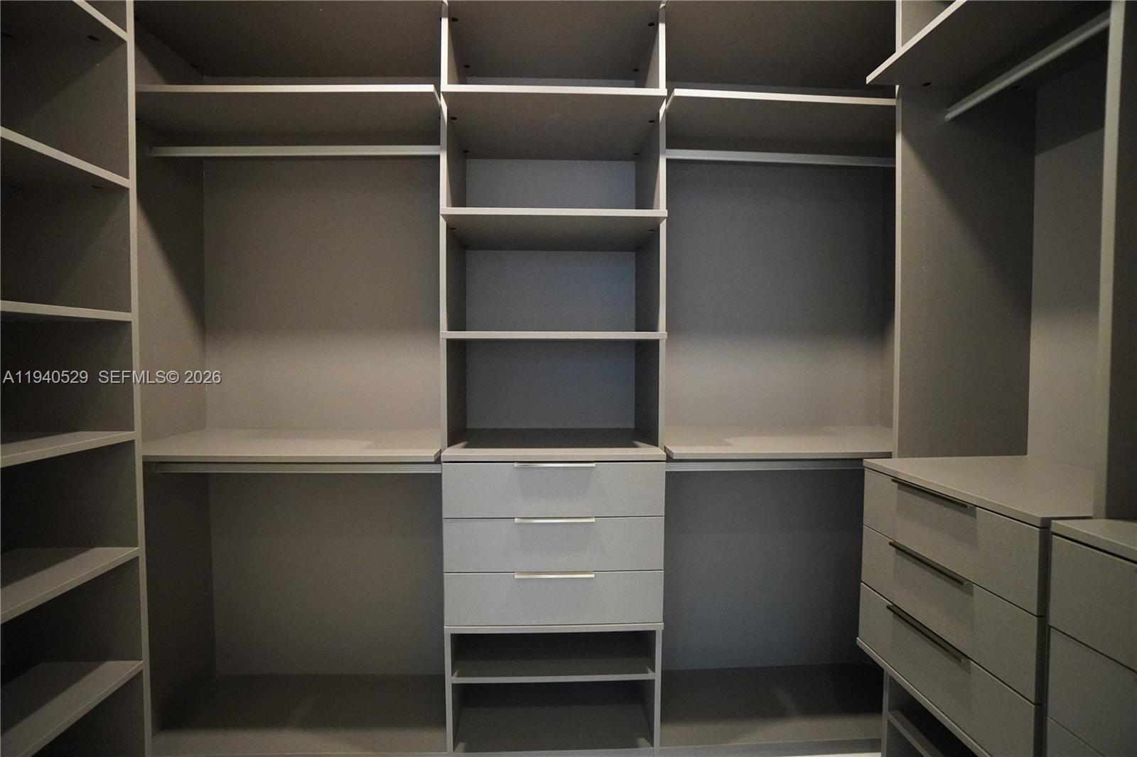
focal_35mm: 15
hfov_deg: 100.4
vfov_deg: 77.3
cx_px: 568
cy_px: 378
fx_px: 474
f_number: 4
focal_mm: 10
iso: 6400
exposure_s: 1/125
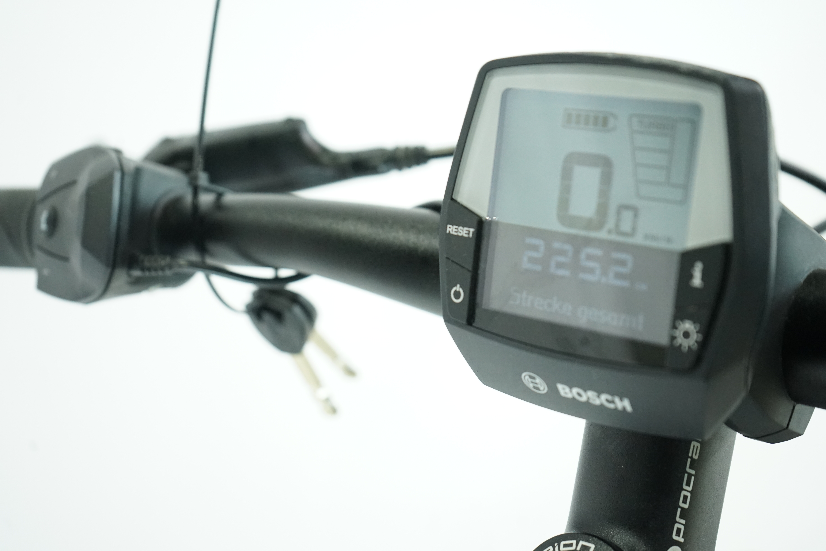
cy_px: 276
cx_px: 413
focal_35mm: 51
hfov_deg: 38.9
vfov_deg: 26.5
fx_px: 1170
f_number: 5
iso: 3200
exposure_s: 1/200
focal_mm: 51
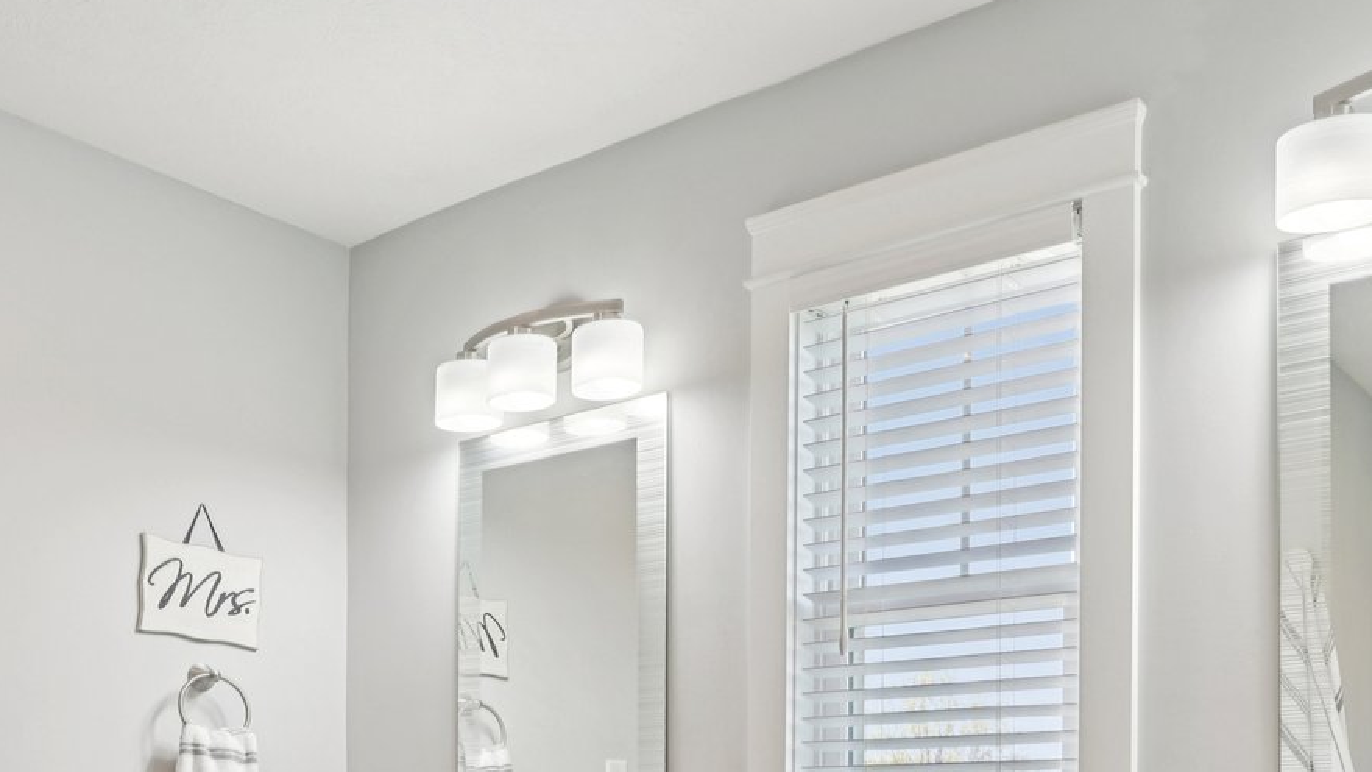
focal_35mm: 39
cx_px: 940
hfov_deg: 50.5
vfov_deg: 27.9
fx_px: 1419
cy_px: 841
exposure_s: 1/30
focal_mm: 16
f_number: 8
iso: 200
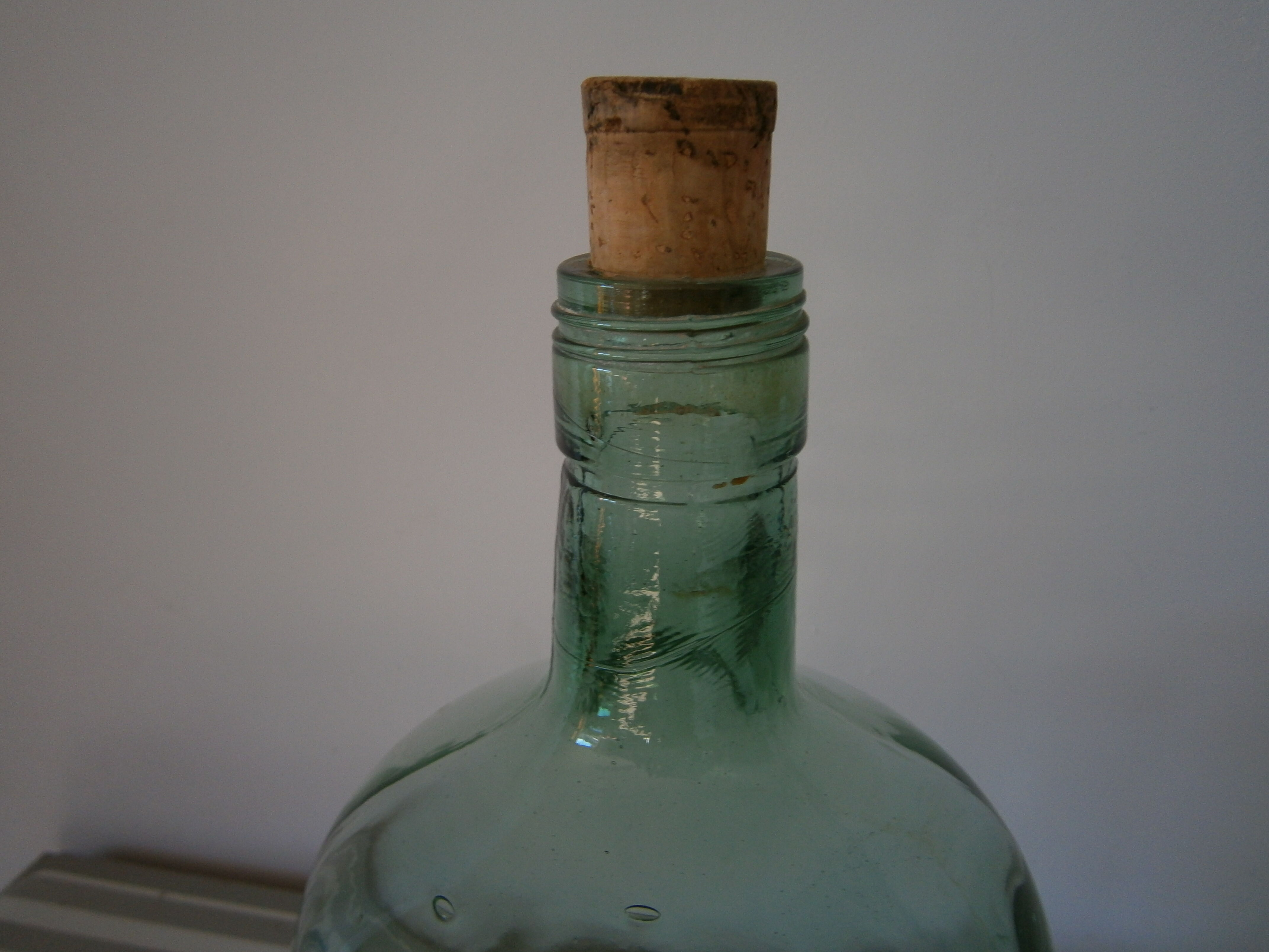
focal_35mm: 26
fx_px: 953
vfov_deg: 53.1
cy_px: 476
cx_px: 634
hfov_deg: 67.3
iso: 80
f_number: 2.8
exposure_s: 1/60
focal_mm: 4.7
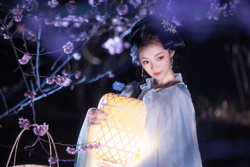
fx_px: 1042
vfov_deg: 9.1
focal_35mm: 150
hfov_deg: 13.7
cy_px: 84
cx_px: 125
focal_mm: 150
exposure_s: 1/200
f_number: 2.8
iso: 4000
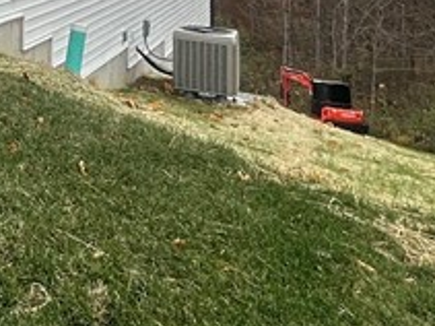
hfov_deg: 23.3
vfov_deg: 18.6
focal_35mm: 68
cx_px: -206
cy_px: -190
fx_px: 854
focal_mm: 2.22
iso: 40
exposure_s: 1/744
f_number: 2.2
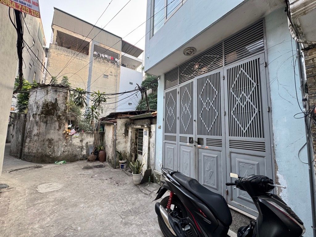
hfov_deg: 102.1
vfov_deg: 85.7
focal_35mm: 14
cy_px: 118
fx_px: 128
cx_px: 158
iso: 64
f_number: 2.2
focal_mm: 2.22
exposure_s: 1/99
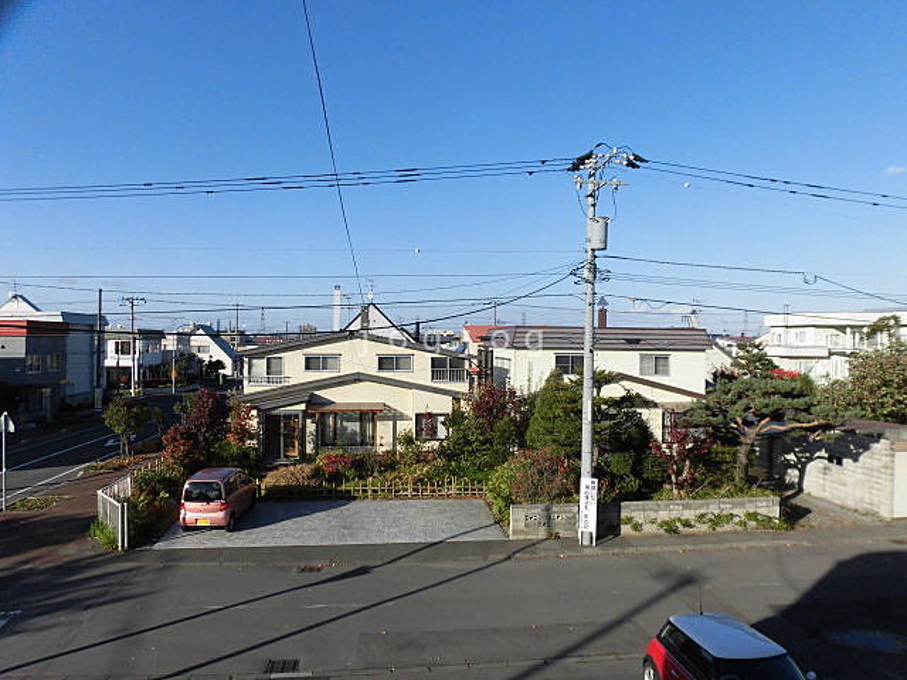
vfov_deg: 56.8
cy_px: 340
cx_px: 454
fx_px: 629
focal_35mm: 24
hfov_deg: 71.6
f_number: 7.8
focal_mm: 4.3
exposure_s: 1/250
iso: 100
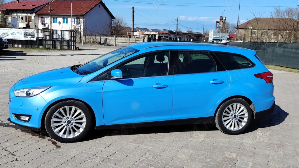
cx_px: 148
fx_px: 293
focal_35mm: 37
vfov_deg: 31.9
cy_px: 67
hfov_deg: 54.0
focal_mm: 5.25
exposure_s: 1/847
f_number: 1.75
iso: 100
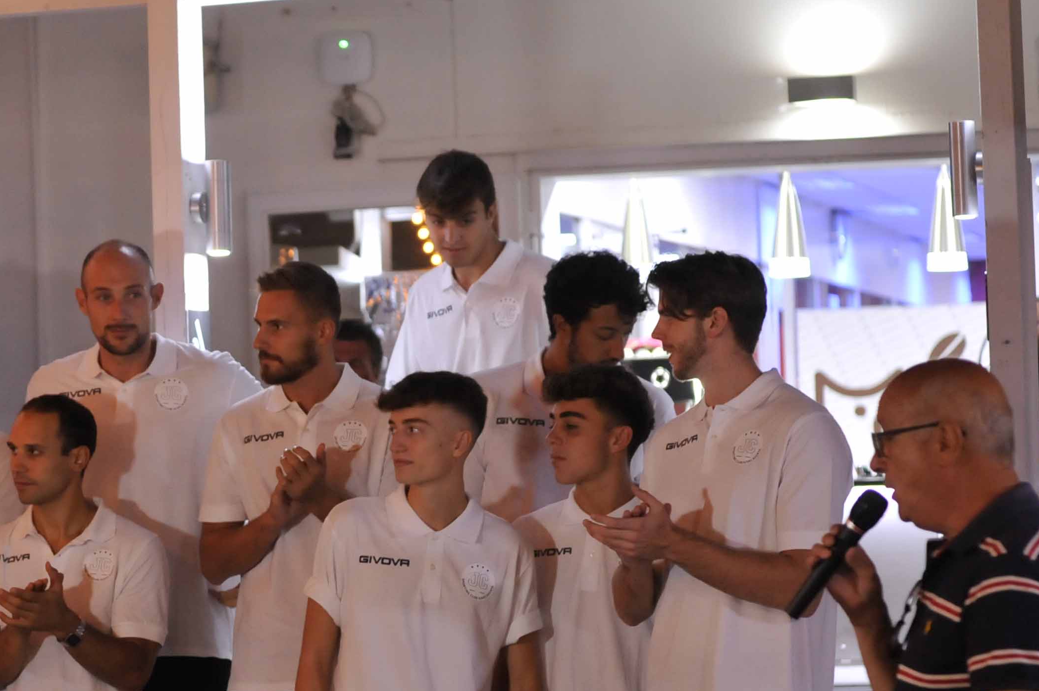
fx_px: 4096
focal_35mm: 142
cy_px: 510
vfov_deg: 9.6
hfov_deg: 14.3
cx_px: 133
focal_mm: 70
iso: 2500
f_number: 3.2
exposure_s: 1/100
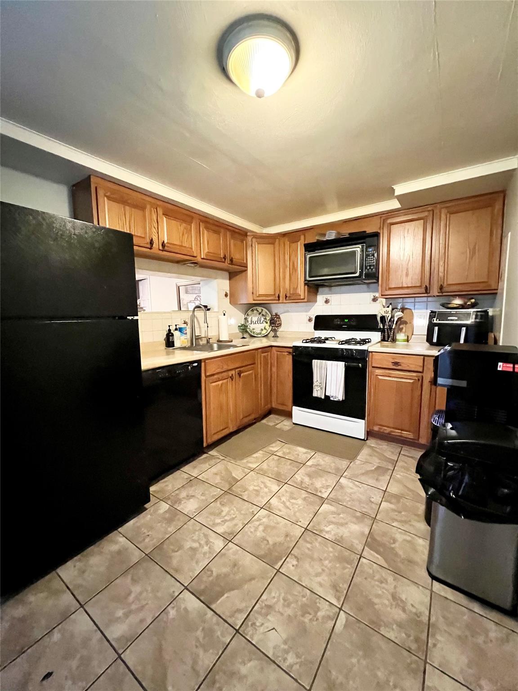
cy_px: 346
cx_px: 259
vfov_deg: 106.2
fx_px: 259
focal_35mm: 13
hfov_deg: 89.9
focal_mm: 1.57
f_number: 1.8
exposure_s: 1/40
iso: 1250
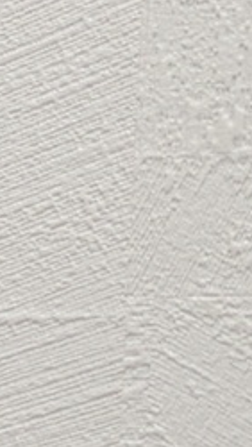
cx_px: -454
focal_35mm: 213
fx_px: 2525
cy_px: 611
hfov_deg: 5.4
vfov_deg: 9.9
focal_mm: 5.43
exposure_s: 1/24
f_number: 1.89
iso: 117
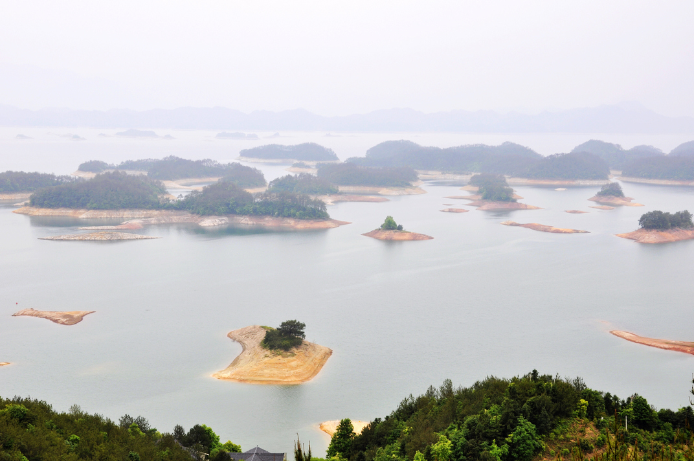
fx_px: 1097
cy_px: 230
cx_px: 347
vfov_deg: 23.7
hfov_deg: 35.1
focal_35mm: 57
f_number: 13
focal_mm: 38
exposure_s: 1/60
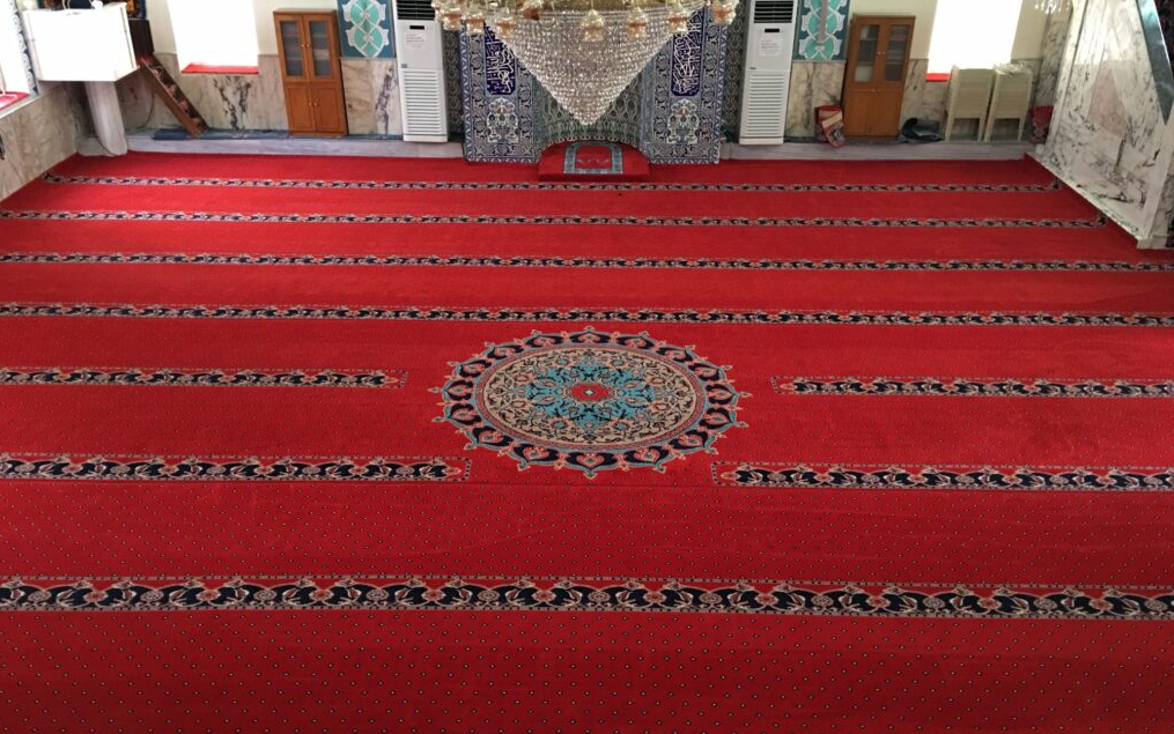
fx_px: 992
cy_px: 384
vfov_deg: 40.6
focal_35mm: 31
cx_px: 590
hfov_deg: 61.2
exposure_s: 1/8
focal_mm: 4.15
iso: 125
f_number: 2.2
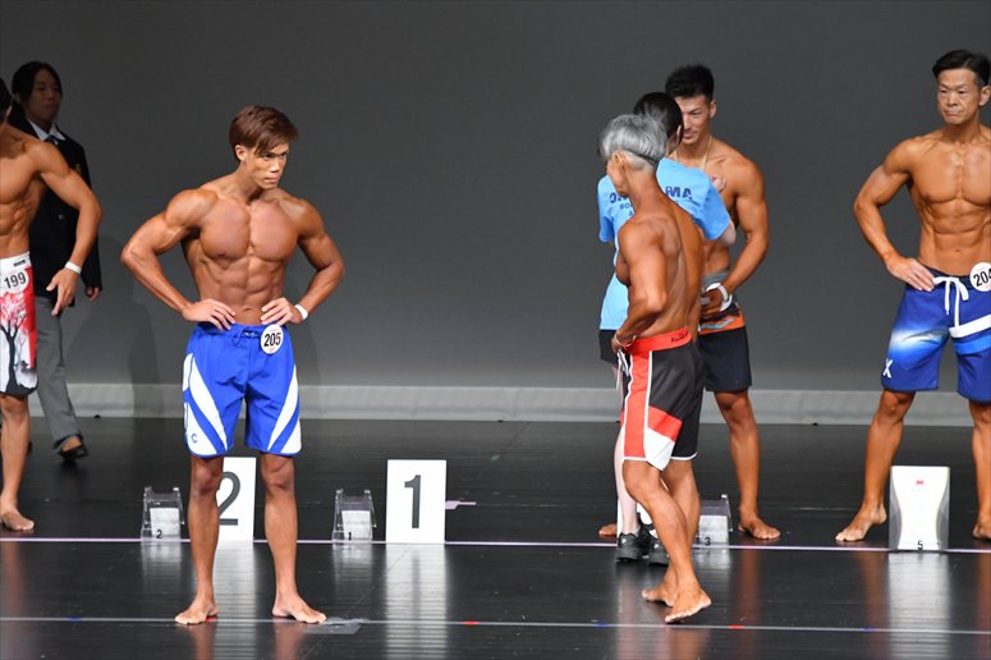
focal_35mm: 315
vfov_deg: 4.4
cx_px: 496
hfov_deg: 6.5
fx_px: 8667
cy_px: 330
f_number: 5.6
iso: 5000
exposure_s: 1/400
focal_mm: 210
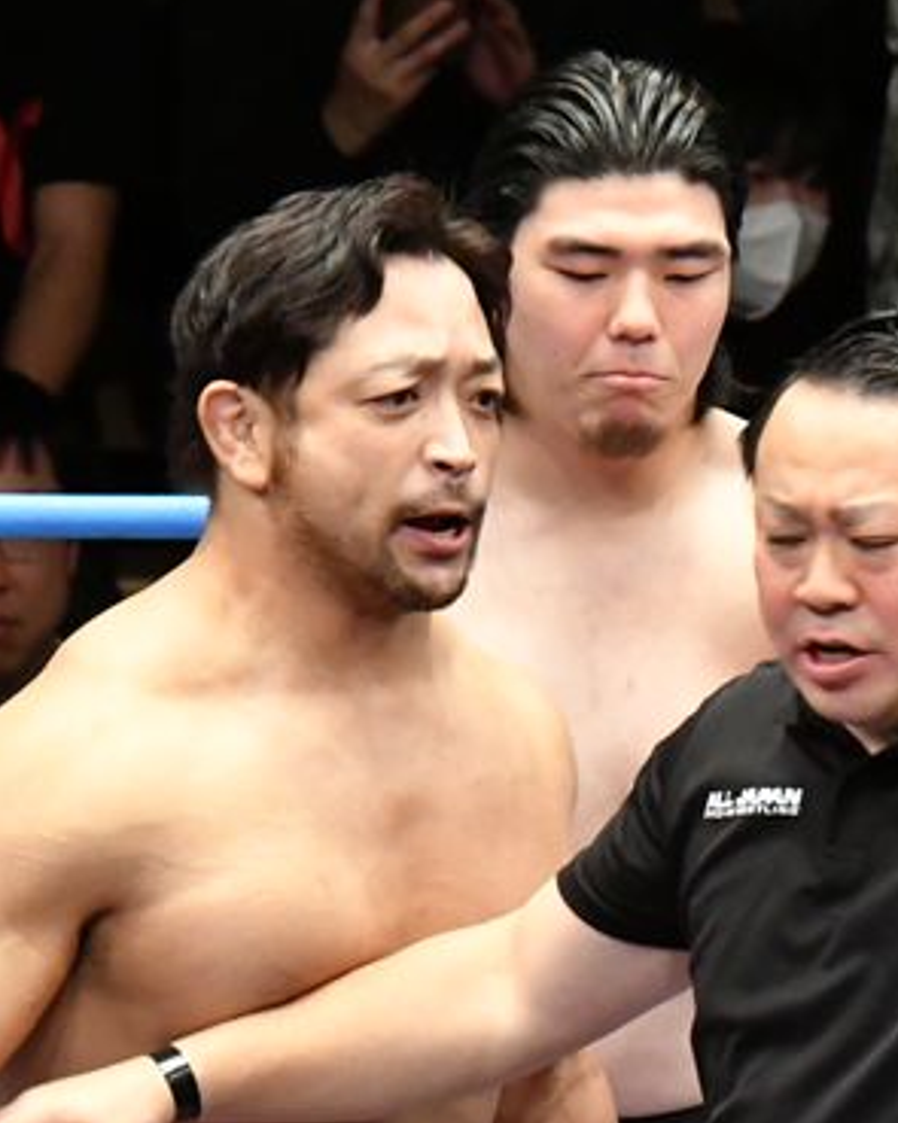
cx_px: 1187
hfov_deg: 1.4
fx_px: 38021
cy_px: 907
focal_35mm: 1144
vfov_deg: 1.7
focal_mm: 250
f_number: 9
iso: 6400
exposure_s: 1/320
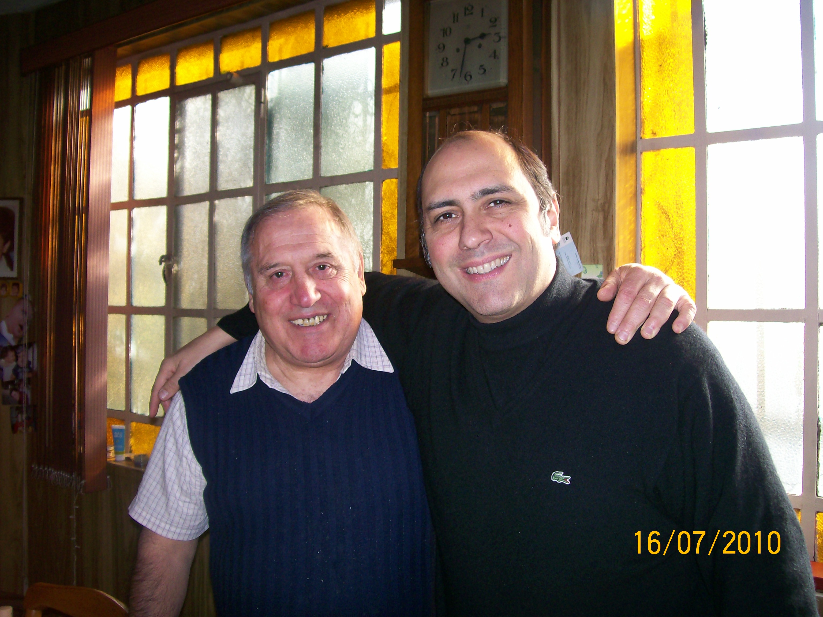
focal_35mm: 36
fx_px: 856
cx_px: 412
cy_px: 308
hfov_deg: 51.4
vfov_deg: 39.7
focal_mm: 6
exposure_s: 1/64
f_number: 2.7
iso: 80
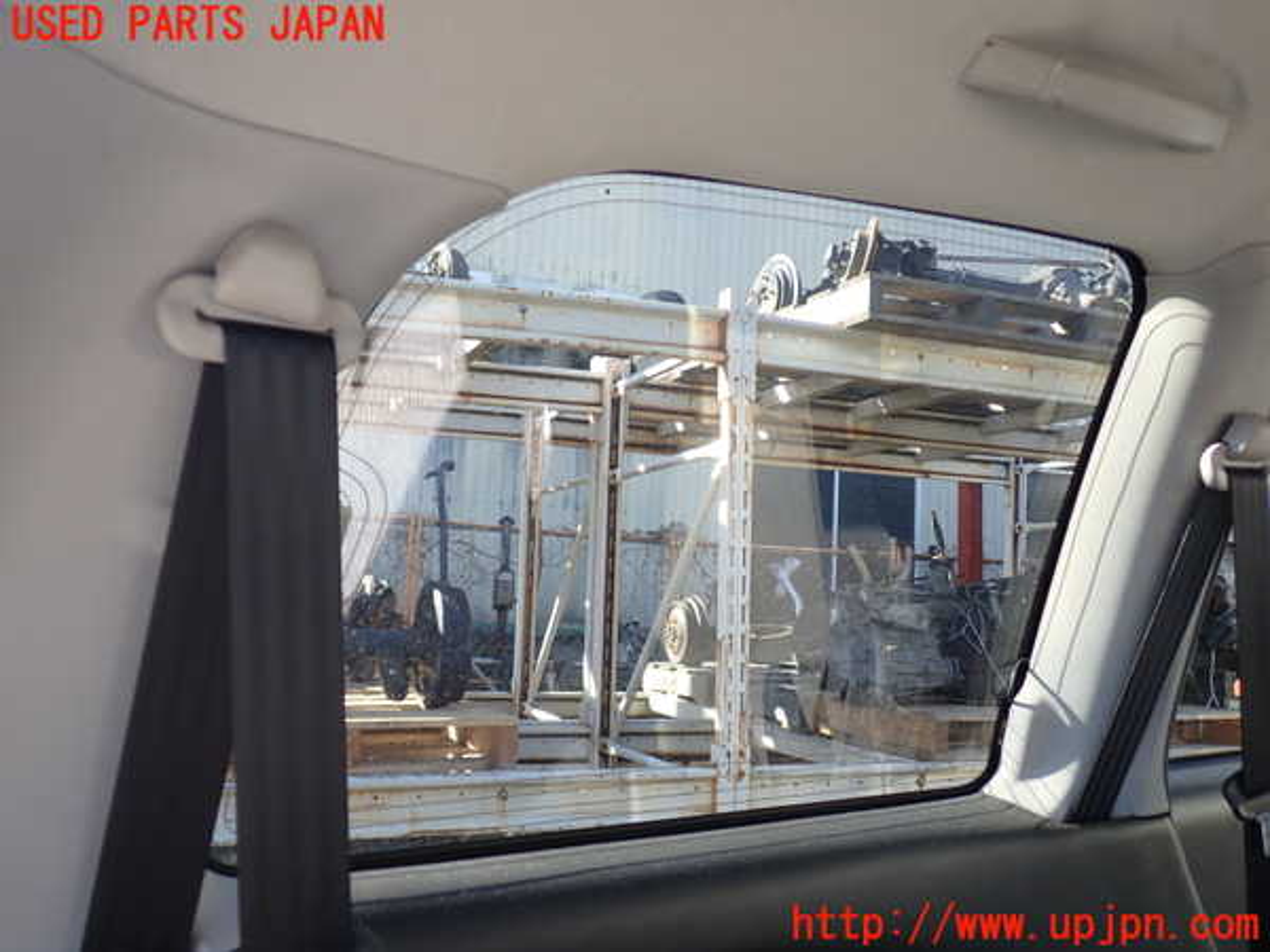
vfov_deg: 46.8
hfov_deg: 60.0
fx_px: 1101
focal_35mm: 30
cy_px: 476
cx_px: 635
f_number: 2.3
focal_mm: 5.4
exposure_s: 1/80
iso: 100
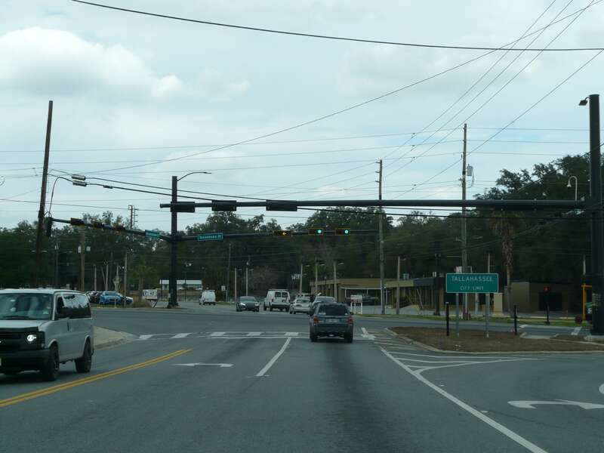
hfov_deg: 31.7
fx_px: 1064
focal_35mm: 61
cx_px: 302
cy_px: 226
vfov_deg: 24.0
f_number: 5.6
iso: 100
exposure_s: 1/320
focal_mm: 10
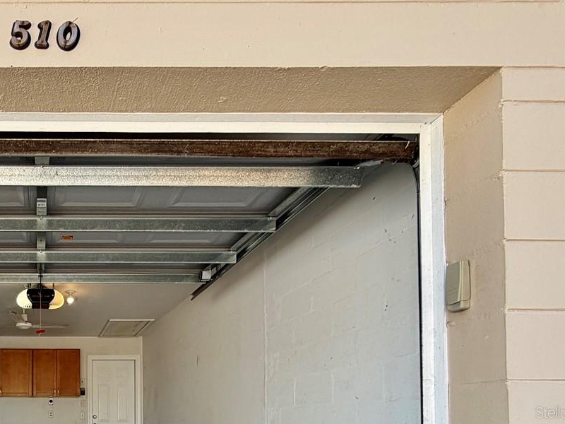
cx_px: 37
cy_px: 412
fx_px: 457
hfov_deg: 53.8
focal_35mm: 28
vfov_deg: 43.5
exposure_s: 1/121
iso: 40
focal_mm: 2.22
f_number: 2.2
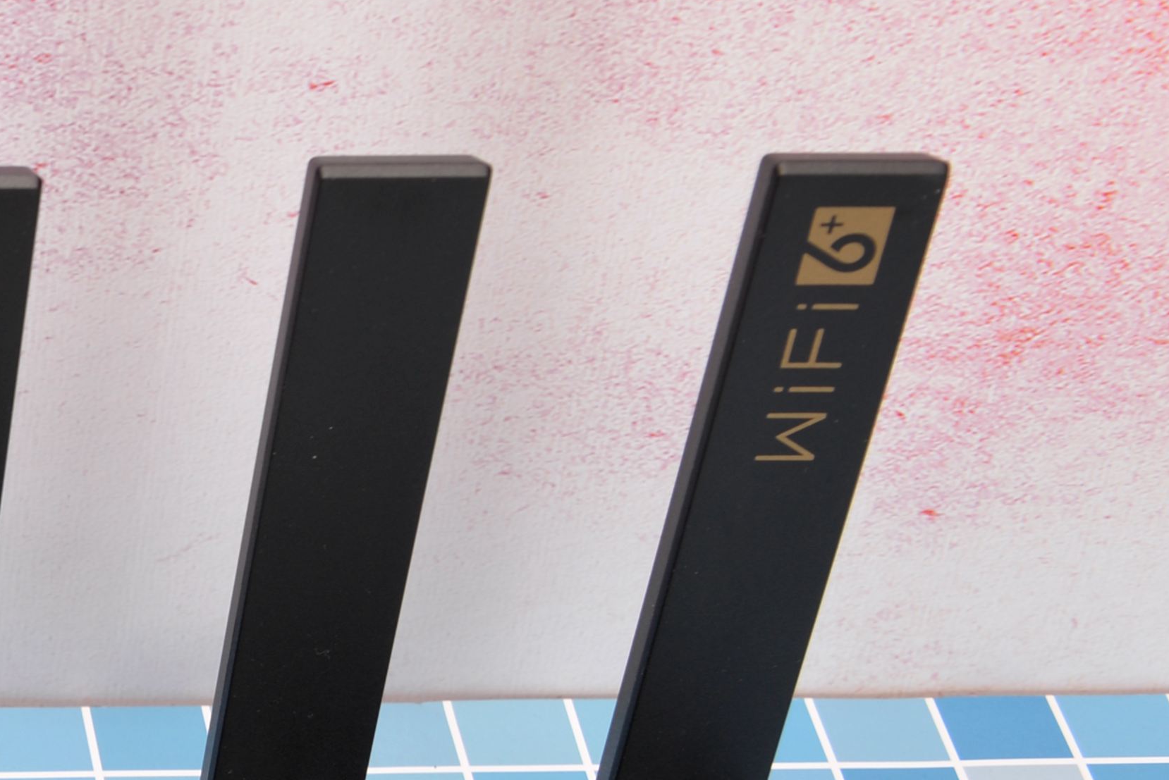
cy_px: 735
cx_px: -725
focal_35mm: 127
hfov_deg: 14.7
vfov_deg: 10.7
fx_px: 4126
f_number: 8
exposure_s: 1/160
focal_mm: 35
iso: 100
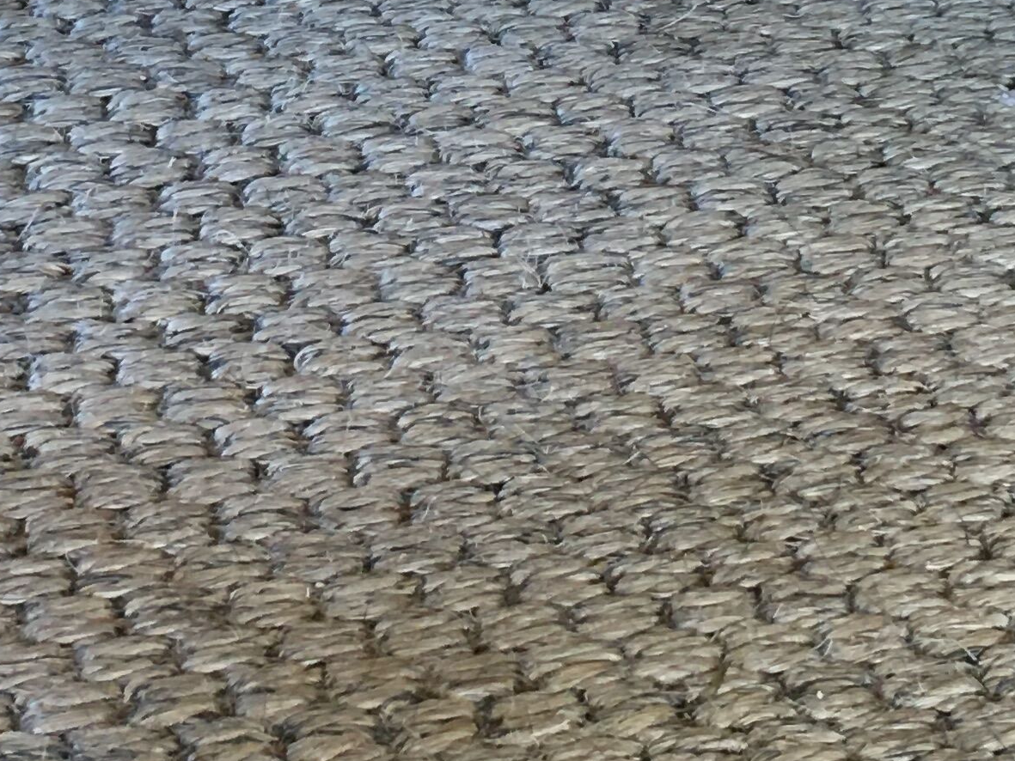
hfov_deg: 19.8
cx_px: 408
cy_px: -164
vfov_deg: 14.4
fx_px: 2903
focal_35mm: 99
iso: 125
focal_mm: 4.15
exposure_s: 1/33
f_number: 2.2
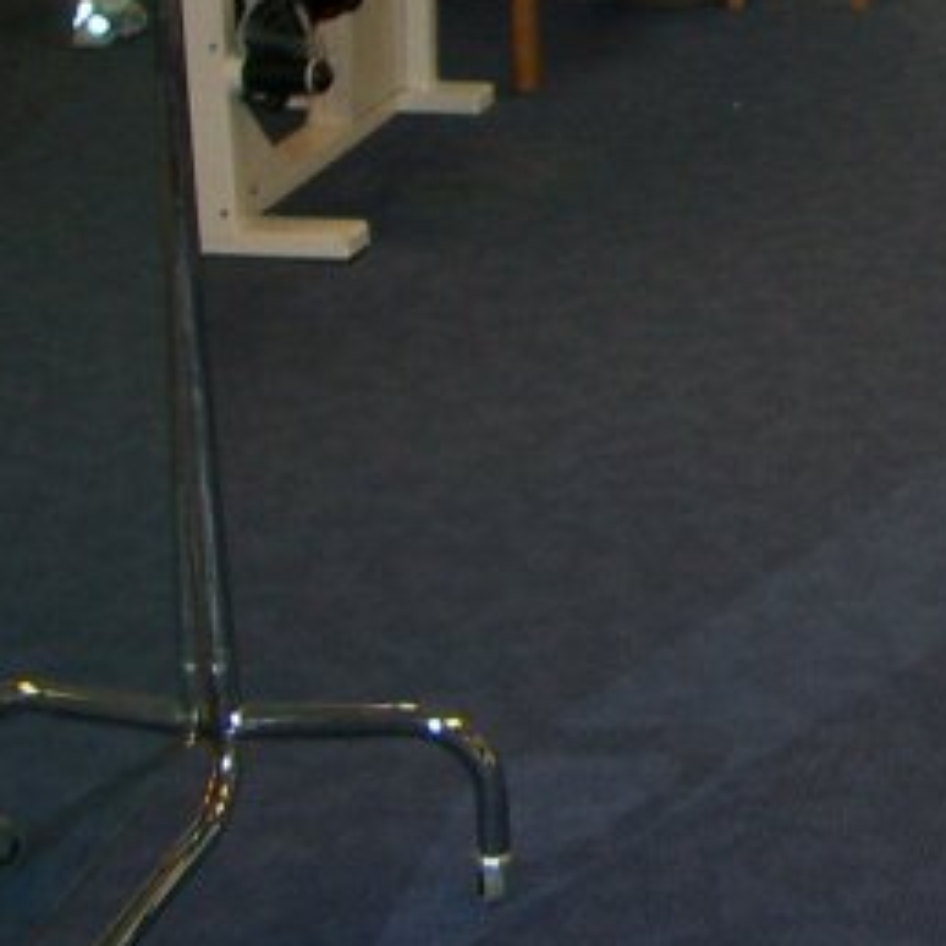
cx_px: 1379
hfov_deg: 16.6
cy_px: -88
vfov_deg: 17.5
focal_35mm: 96
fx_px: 2968
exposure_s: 1/40
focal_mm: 5.8
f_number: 2.6
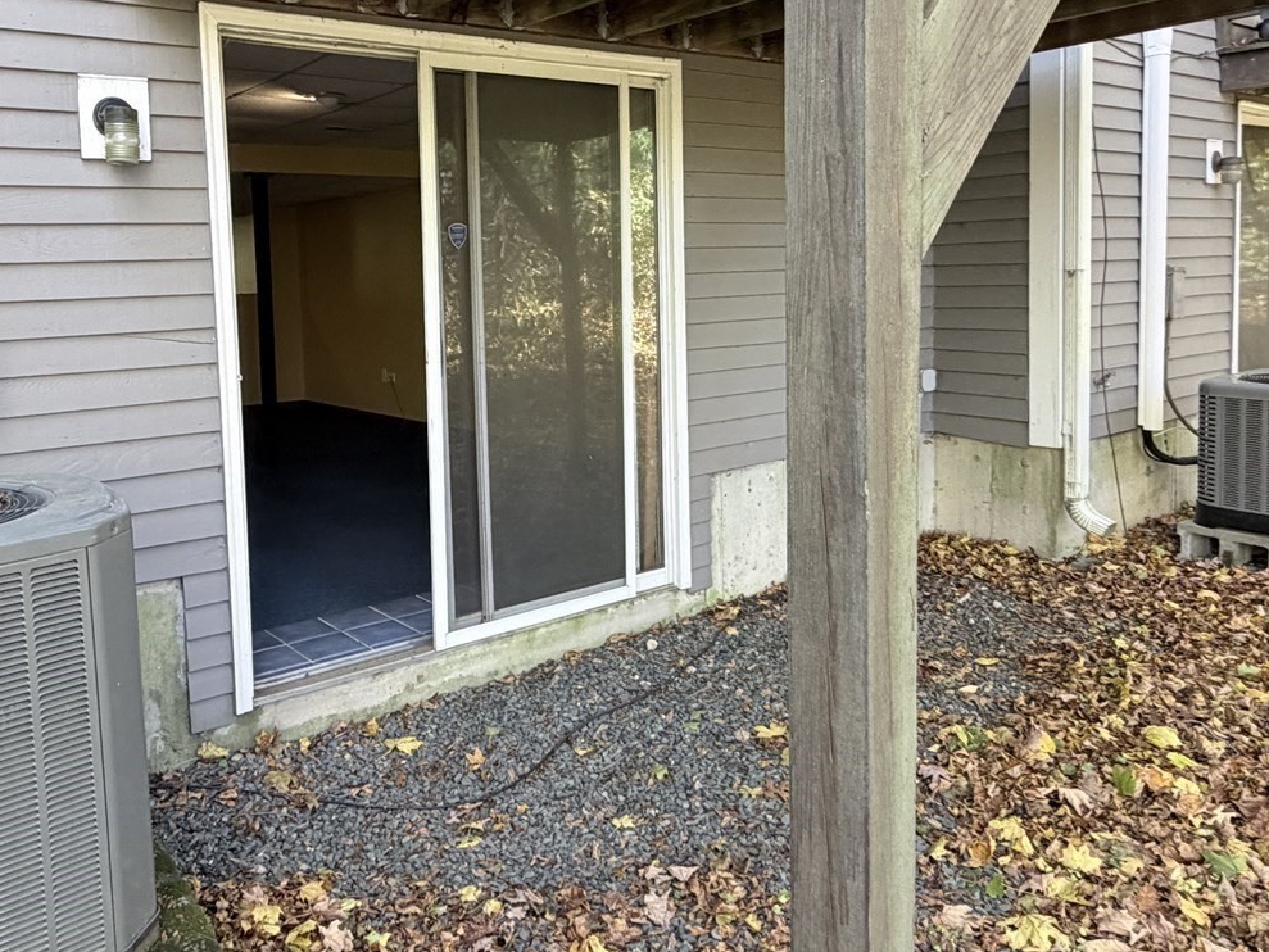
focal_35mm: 29
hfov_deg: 61.2
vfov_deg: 47.7
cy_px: 344
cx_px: 511
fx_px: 1063
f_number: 2.2
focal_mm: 2.22
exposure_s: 1/121
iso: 250
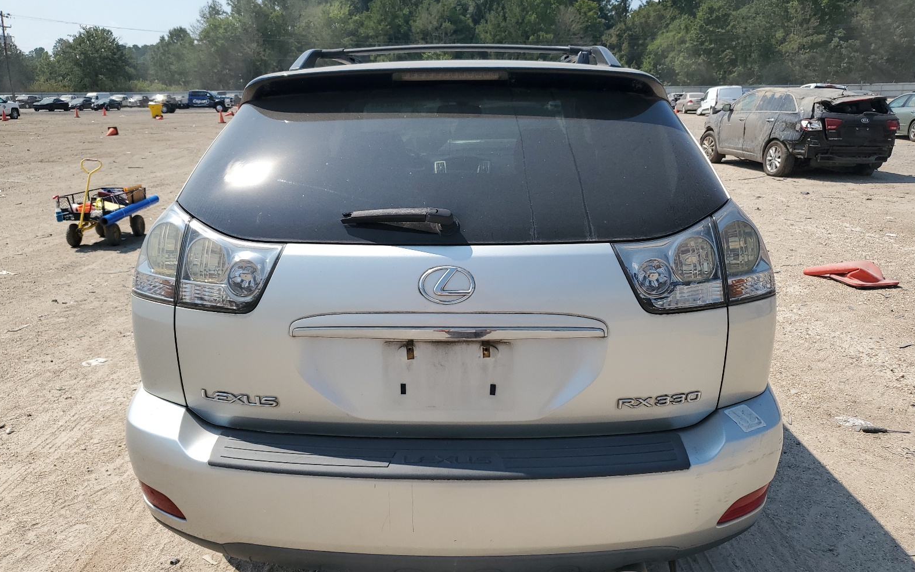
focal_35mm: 28
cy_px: 280
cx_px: 457
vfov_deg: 44.5
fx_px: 698
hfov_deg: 66.5
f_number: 1.5
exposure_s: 1/3333
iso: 50
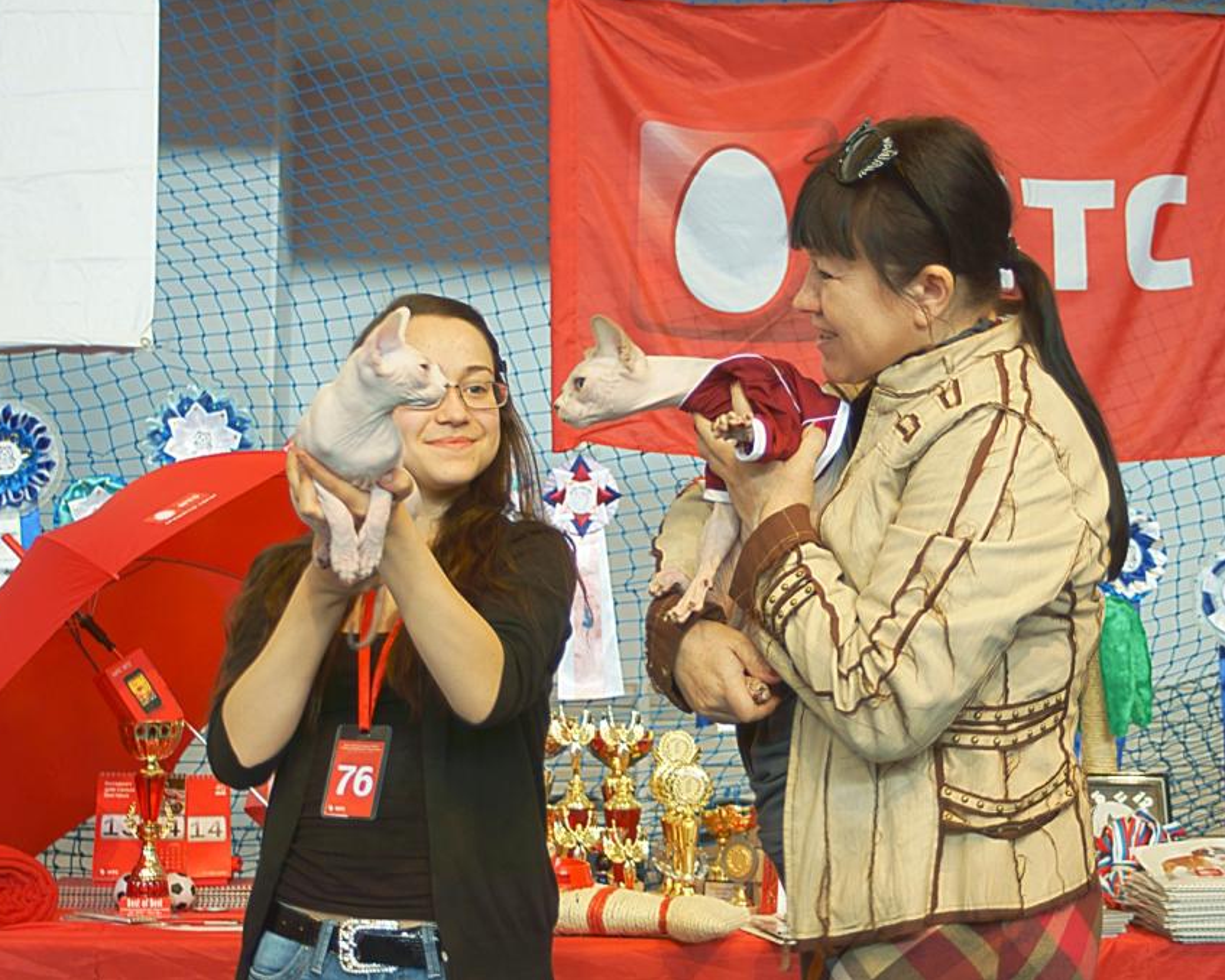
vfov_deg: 25.6
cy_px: 488
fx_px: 2160
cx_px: 694
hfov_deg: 31.6
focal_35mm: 60
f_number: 4
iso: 100
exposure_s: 1/10
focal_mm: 35
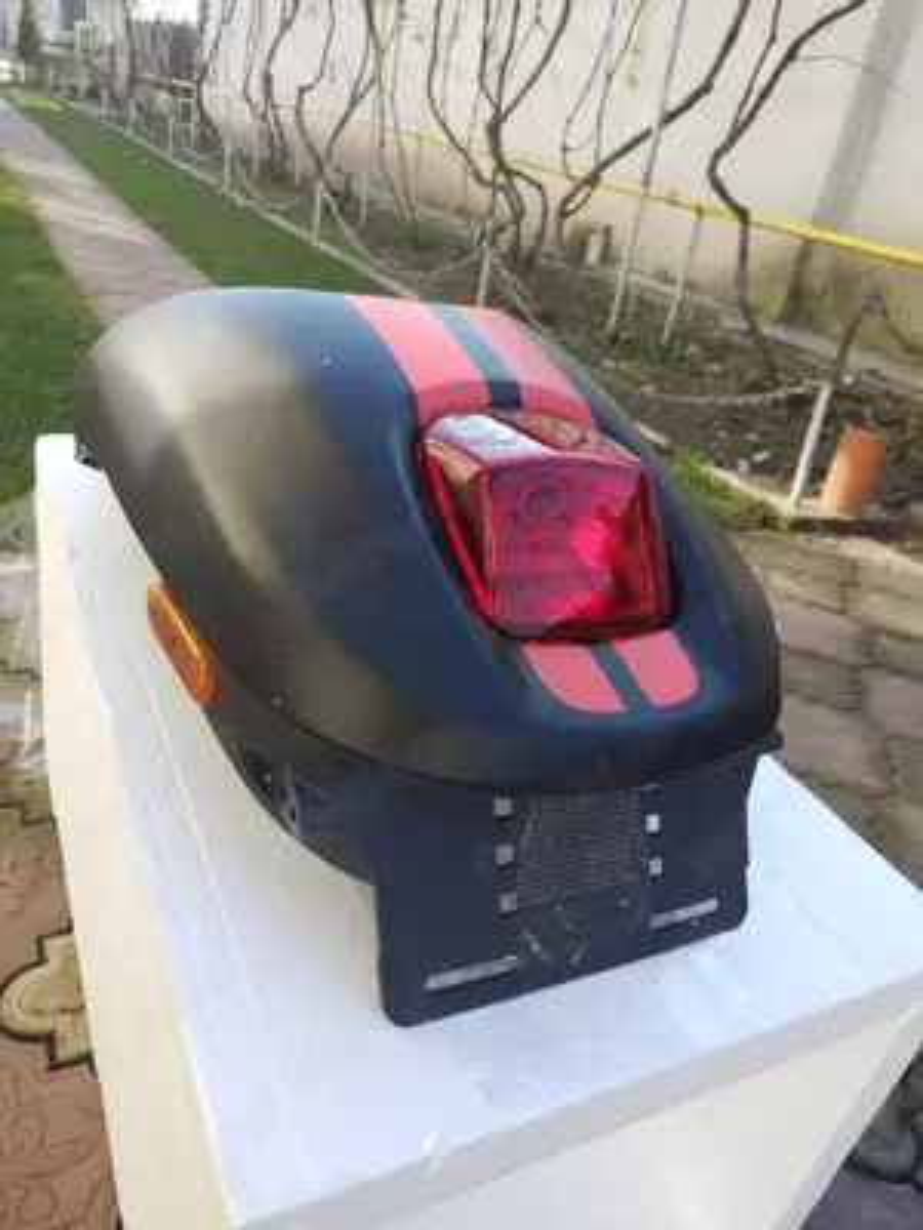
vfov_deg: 67.3
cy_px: 615
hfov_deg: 53.1
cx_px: 462
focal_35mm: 26
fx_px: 924
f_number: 1.8
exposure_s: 1/137
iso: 100
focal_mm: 4.75
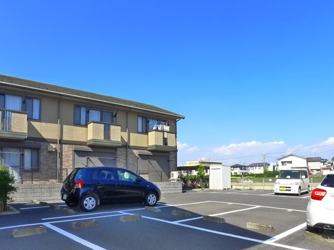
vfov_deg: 42.3
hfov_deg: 55.3
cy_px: 171
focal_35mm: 33
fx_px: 318
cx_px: 166
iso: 400
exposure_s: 1/500
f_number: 4
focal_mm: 5.1
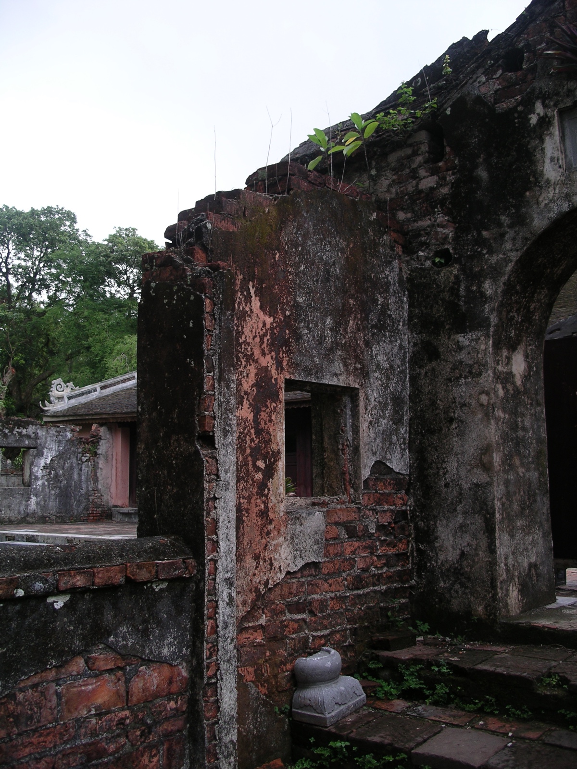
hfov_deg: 38.7
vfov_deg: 50.1
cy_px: 384
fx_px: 822
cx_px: 288
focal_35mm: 37
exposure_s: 1/40
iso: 64
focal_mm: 7.8
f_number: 2.8
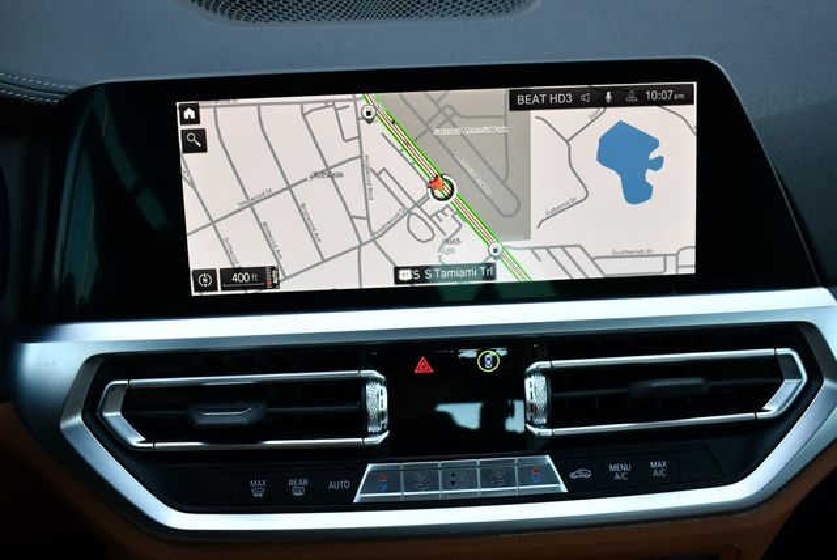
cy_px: 280
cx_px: 418
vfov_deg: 33.5
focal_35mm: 40
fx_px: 931
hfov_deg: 48.4
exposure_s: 1/250
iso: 400
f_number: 3.8
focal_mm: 20
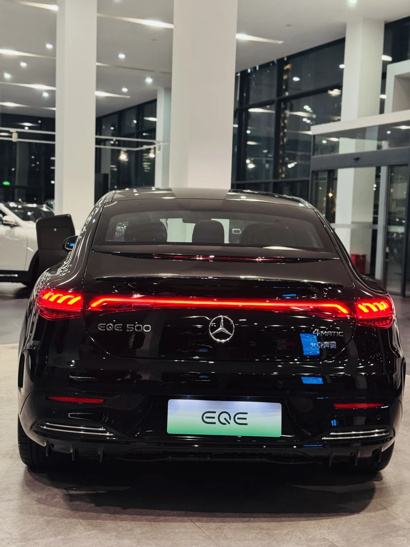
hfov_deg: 30.3
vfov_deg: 39.7
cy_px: 274
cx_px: 205
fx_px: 758
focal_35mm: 48
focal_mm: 6.76
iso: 250
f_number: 1.78
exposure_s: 1/38
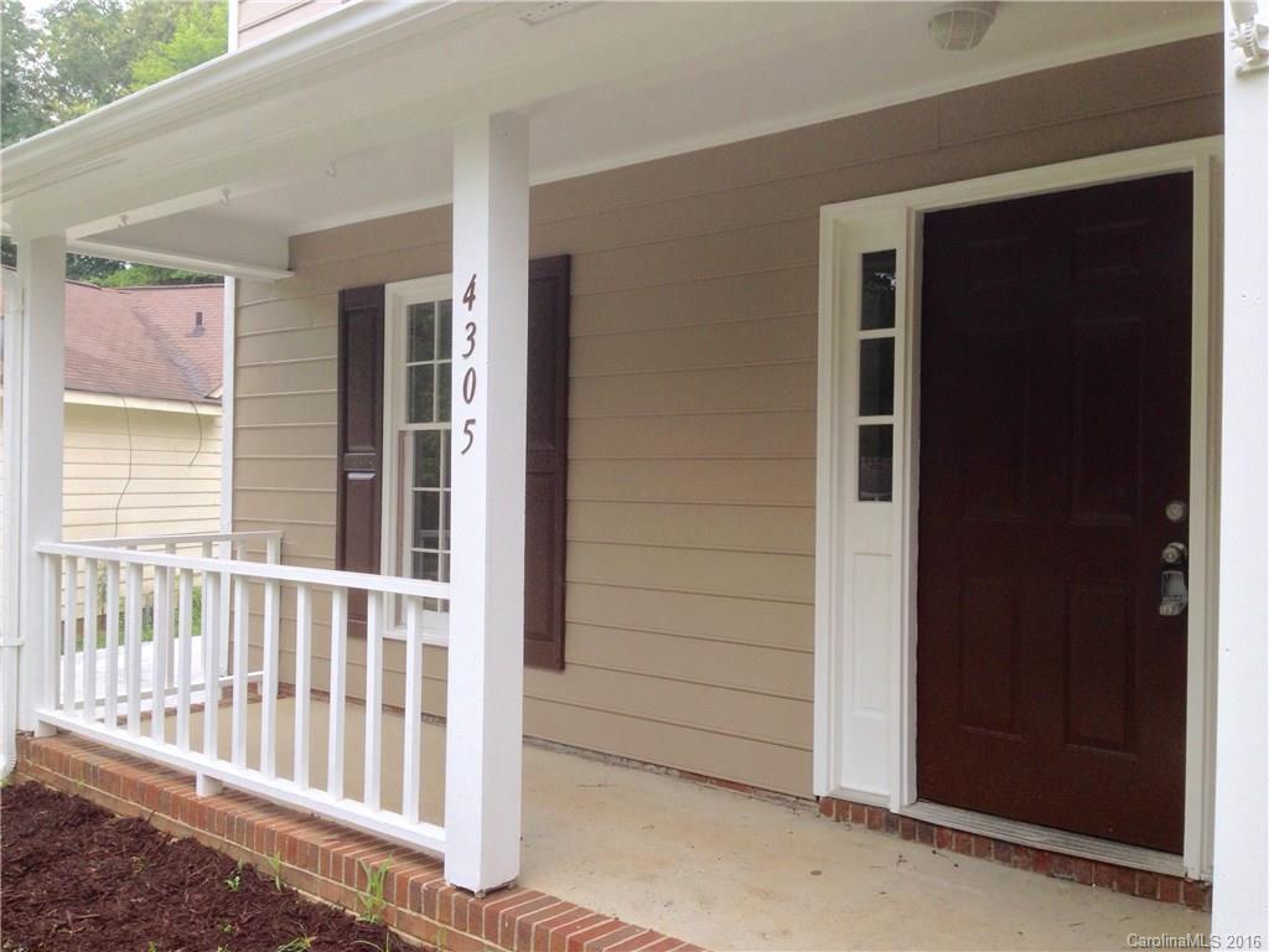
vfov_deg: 42.9
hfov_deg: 55.4
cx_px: 634
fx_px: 1210
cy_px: 476
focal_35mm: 33
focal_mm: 4.12
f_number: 2.4
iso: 64
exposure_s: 1/120
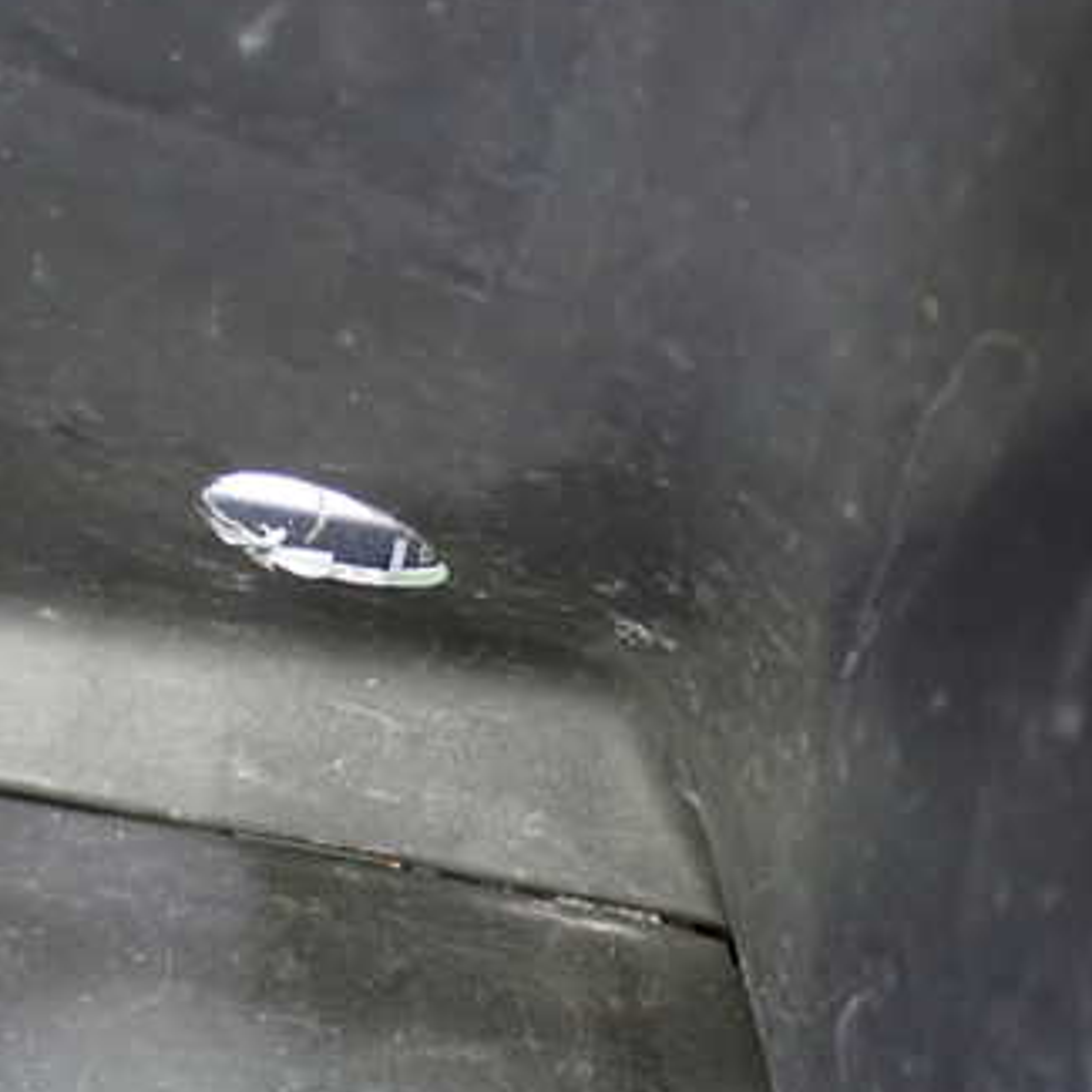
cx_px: 279
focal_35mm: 62
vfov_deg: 27.7
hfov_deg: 27.4
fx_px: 2213
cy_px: 467
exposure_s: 1/13
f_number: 2.7
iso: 800
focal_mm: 6.83
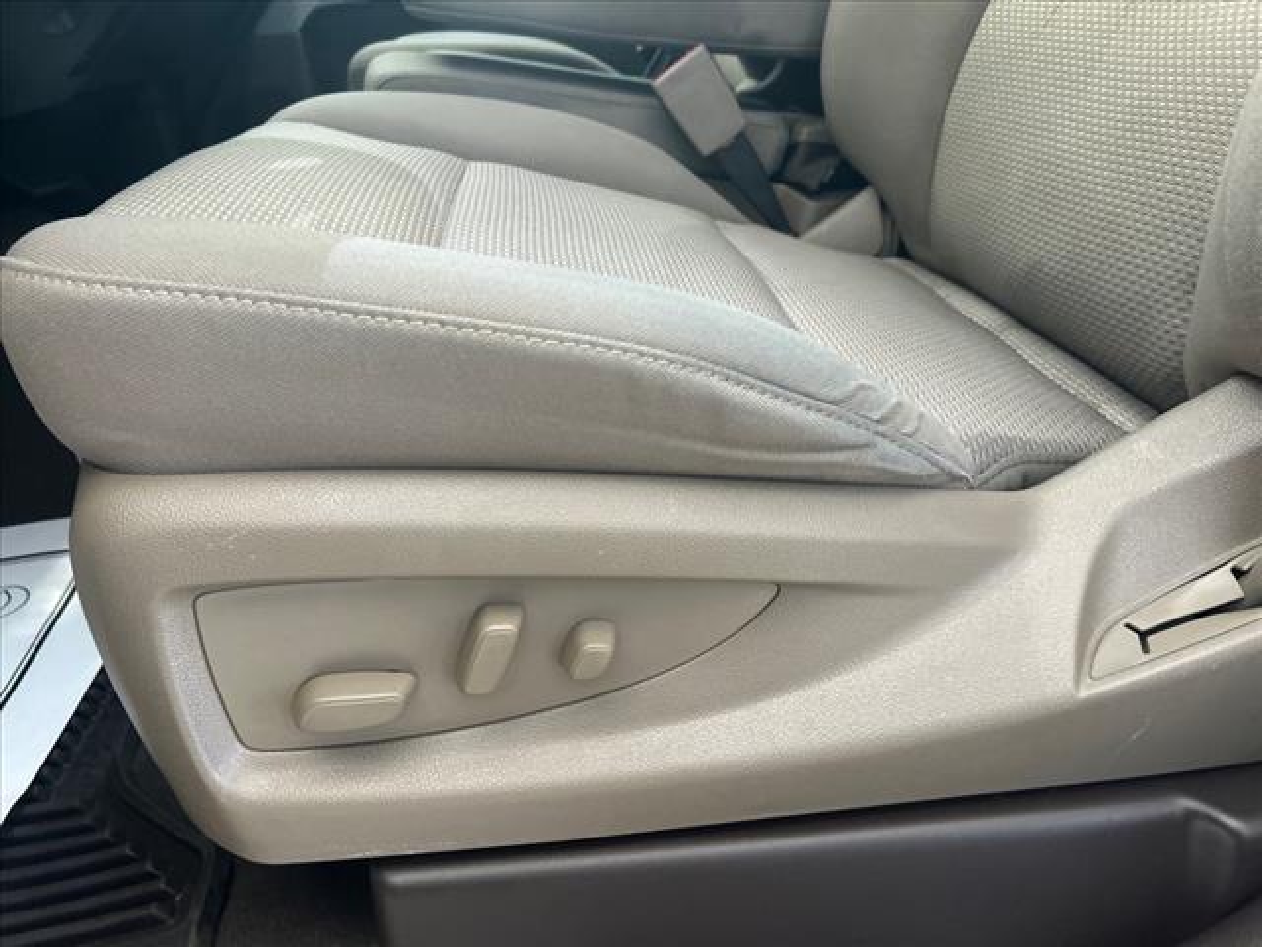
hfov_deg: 67.3
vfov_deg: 53.1
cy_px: 474
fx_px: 948
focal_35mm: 26
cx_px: 631
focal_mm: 5.7
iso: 400
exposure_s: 1/58
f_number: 1.5
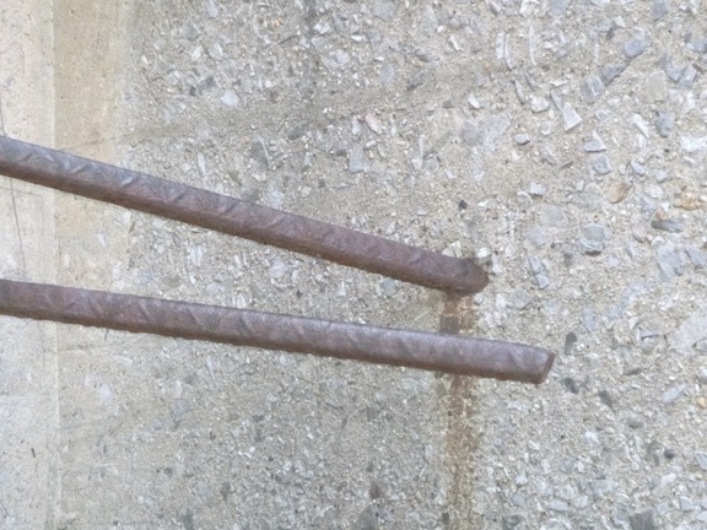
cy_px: 265
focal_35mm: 126
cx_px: 354
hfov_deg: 15.6
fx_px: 2573
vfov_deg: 11.8
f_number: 5.7
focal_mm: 18
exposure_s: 1/60
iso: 800
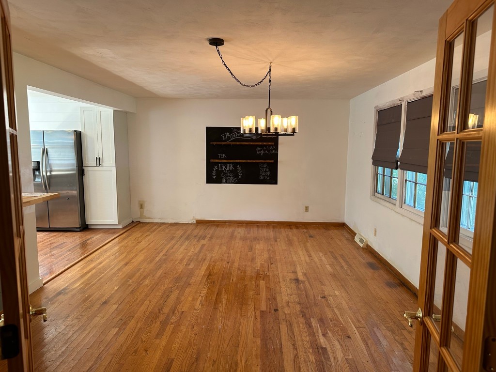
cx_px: 248
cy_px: 186
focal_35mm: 24
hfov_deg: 71.6
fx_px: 344
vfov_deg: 56.8
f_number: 1.78
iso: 125
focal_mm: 6.86
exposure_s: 1/60
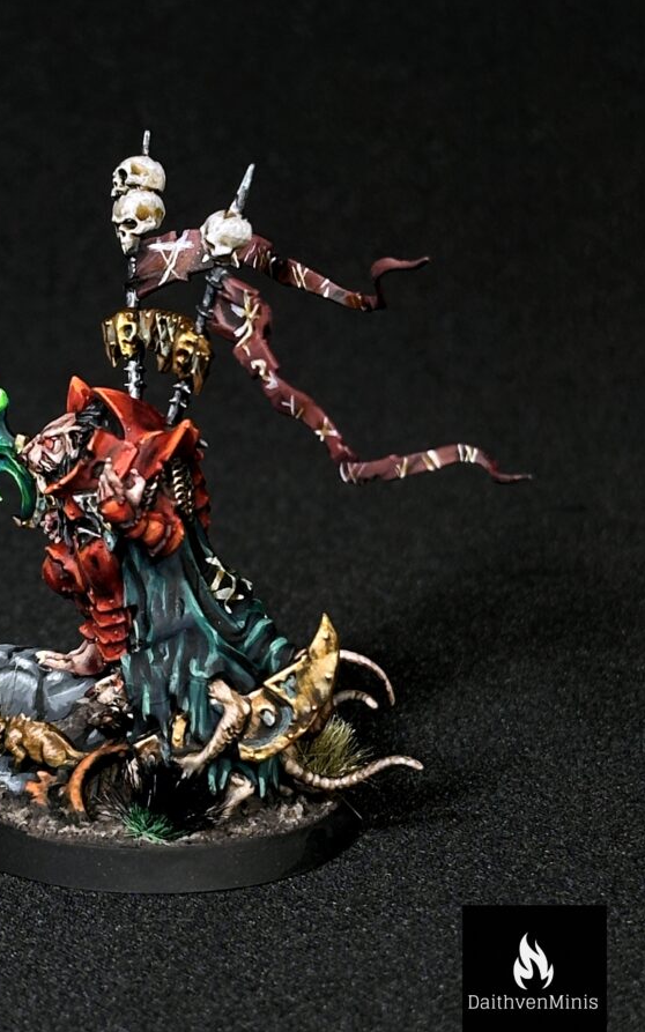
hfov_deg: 10.6
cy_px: 478
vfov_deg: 16.8
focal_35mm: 124
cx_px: 205
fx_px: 3488
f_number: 1.78
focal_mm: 6.86
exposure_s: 1/100
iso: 64
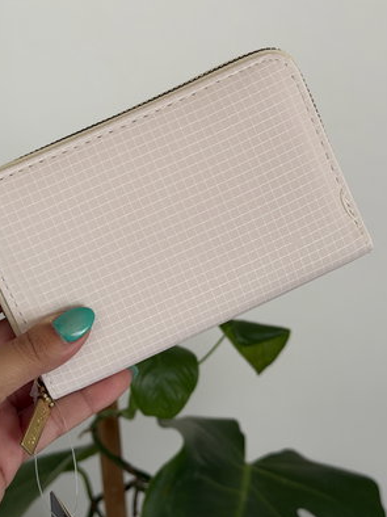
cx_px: 165
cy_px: 232
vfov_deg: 29.8
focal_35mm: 65
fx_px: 970
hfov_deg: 22.5
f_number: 1.78
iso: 100
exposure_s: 1/75
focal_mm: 6.76
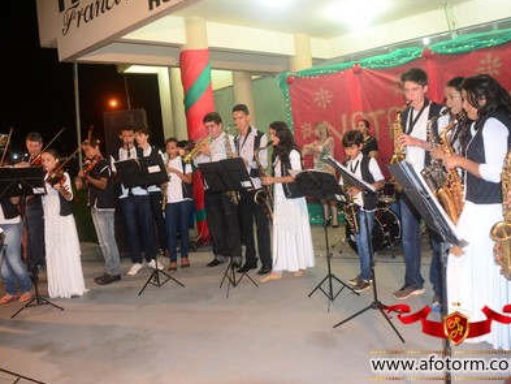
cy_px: 191
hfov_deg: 55.3
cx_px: 261
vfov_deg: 43.0
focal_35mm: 33
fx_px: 487
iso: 1600
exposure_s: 1/60
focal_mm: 20
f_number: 4.5
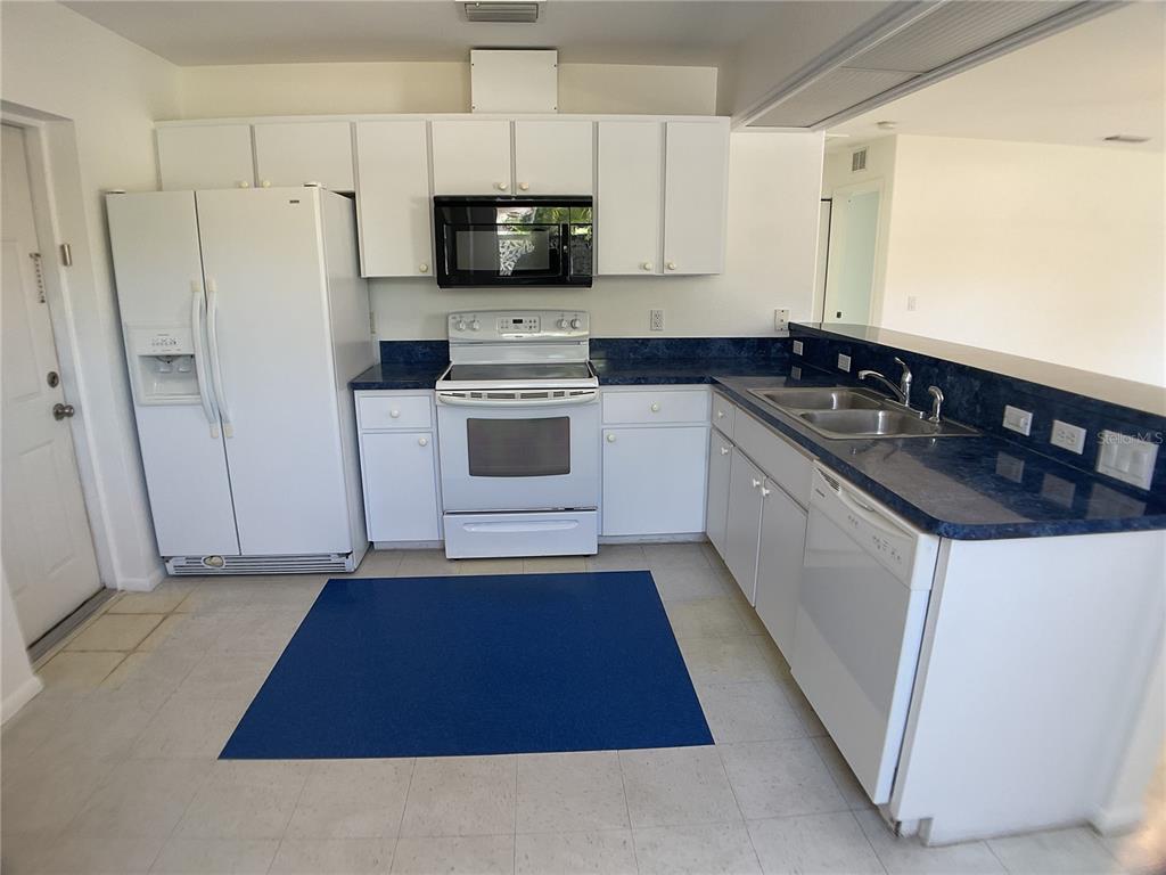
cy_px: 438
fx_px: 977
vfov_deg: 48.2
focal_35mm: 29
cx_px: 583
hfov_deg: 61.7
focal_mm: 3
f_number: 1.8
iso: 32
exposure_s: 1/60
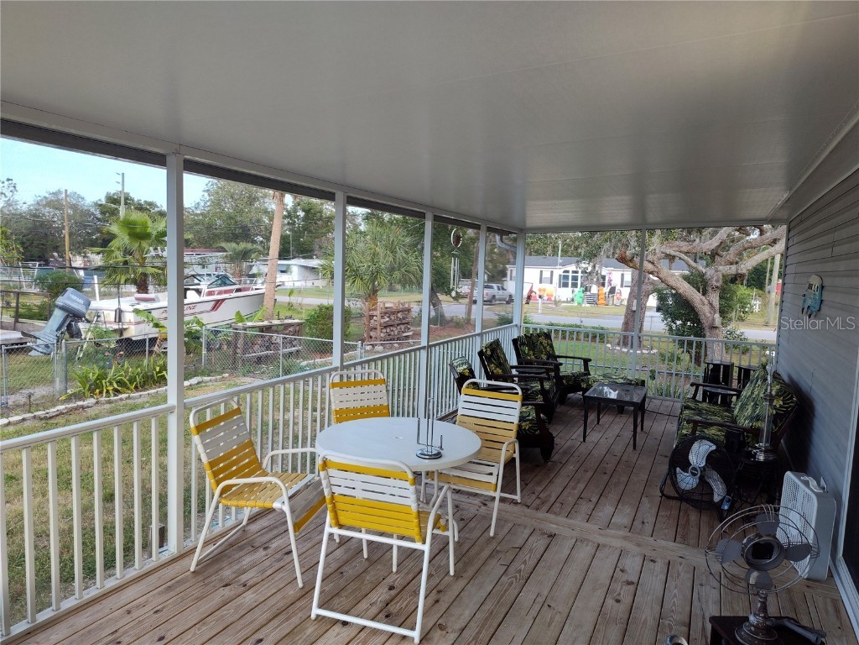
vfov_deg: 58.9
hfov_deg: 73.9
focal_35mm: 23
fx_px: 571
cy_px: 322
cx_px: 430
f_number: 1.8
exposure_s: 1/200
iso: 121
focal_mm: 5.56
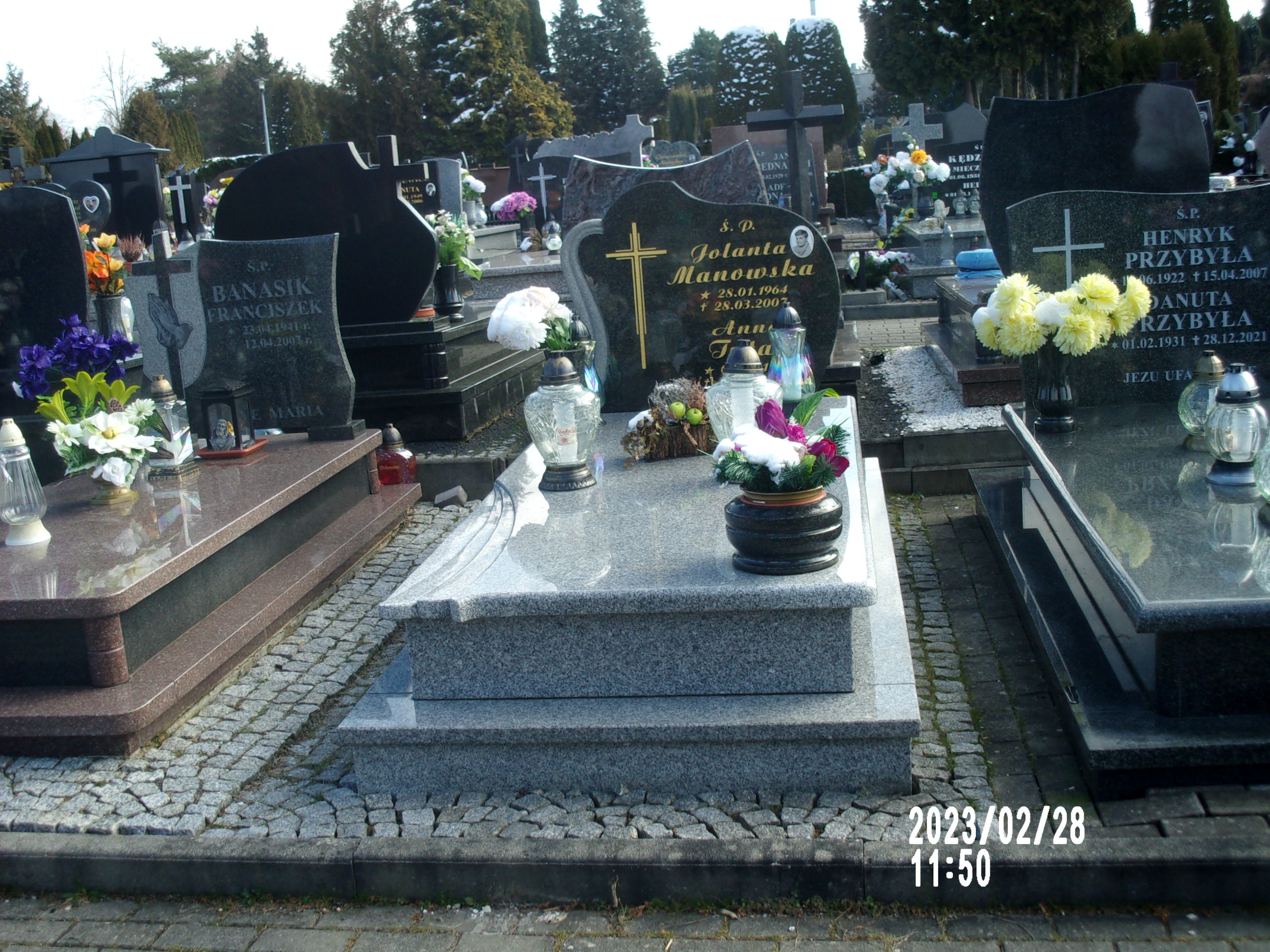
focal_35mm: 43
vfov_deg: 33.6
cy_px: 476
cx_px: 635
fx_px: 1578
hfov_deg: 43.9
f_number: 4.7
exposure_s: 1/140
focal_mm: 7.8
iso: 80
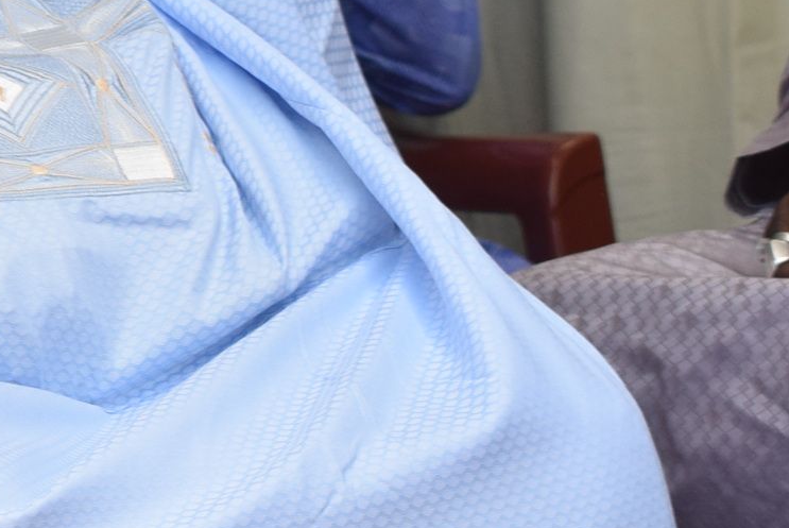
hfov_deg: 6.1
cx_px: -442
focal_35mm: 332
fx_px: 7284
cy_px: -240
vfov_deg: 4.1
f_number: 5.6
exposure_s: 1/250
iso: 320
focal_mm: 55
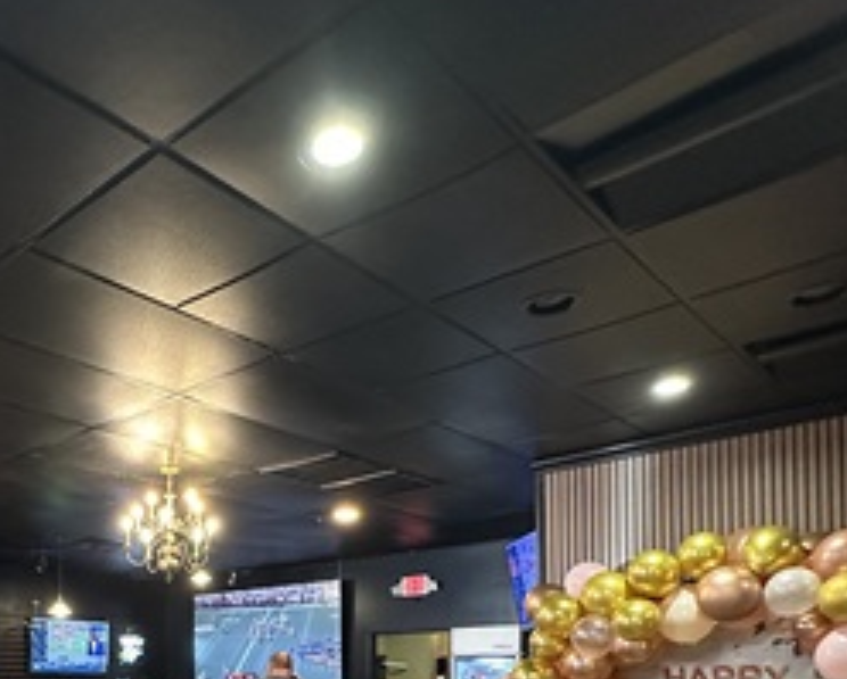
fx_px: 828
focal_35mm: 33
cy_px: 669
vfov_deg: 39.7
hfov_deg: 50.2
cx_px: 143
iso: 500
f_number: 2.2
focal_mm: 2.22
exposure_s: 1/60
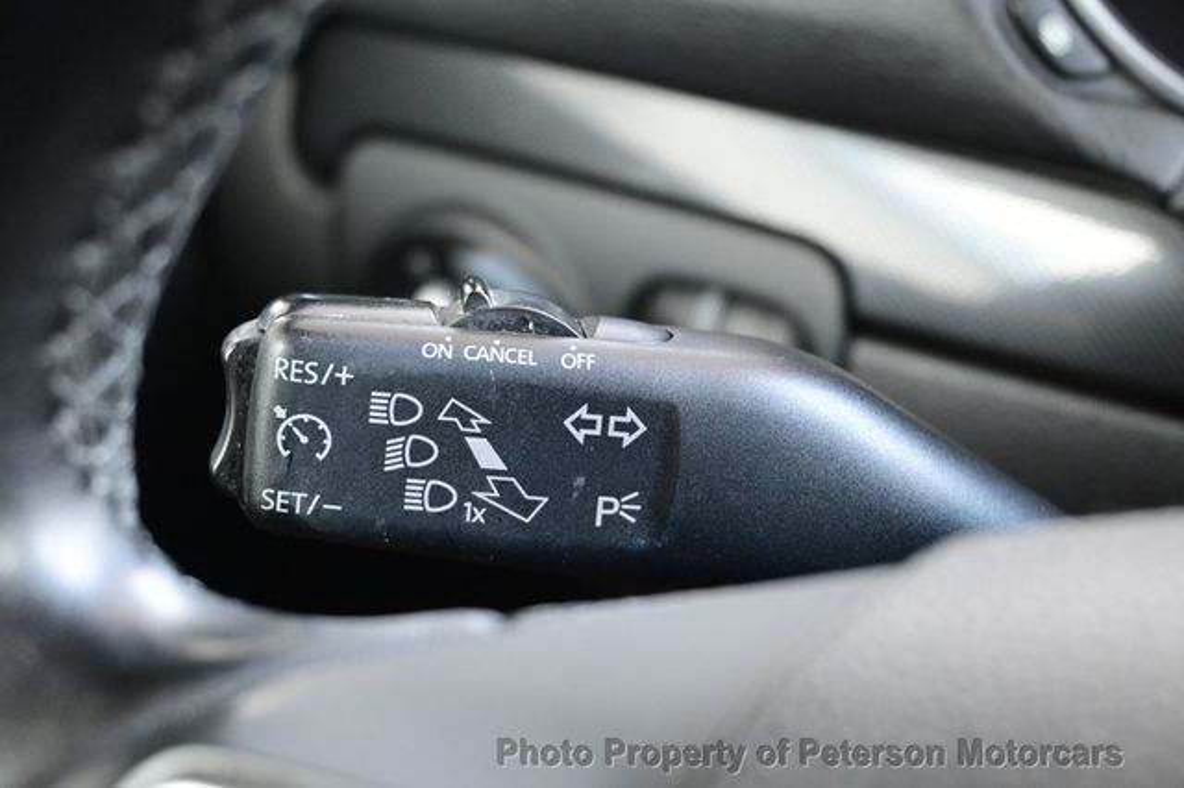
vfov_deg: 25.0
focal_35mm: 54
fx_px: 1775
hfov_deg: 36.9
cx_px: 592
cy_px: 394
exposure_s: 1/60
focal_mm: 36
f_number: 5.3
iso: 2800
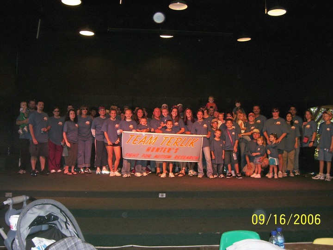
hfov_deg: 54.0
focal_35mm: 34
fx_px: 327
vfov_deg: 41.8
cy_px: 125
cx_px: 166
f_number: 2.7
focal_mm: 5.6
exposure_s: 1/60
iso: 80
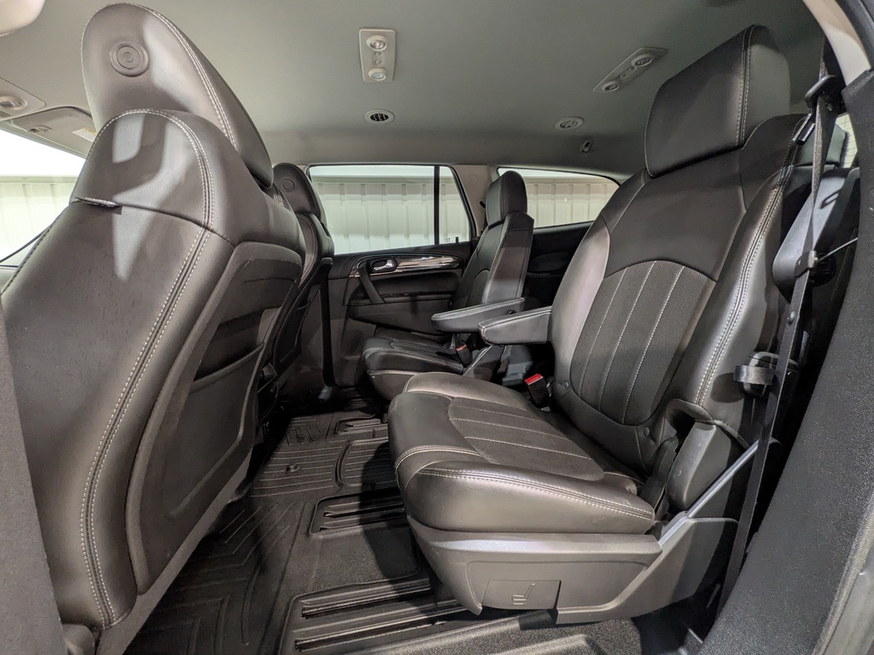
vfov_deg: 85.7
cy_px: 328
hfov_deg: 102.1
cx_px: 437
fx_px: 353
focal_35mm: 14
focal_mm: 1.83
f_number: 2.2
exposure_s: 1/25
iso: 215
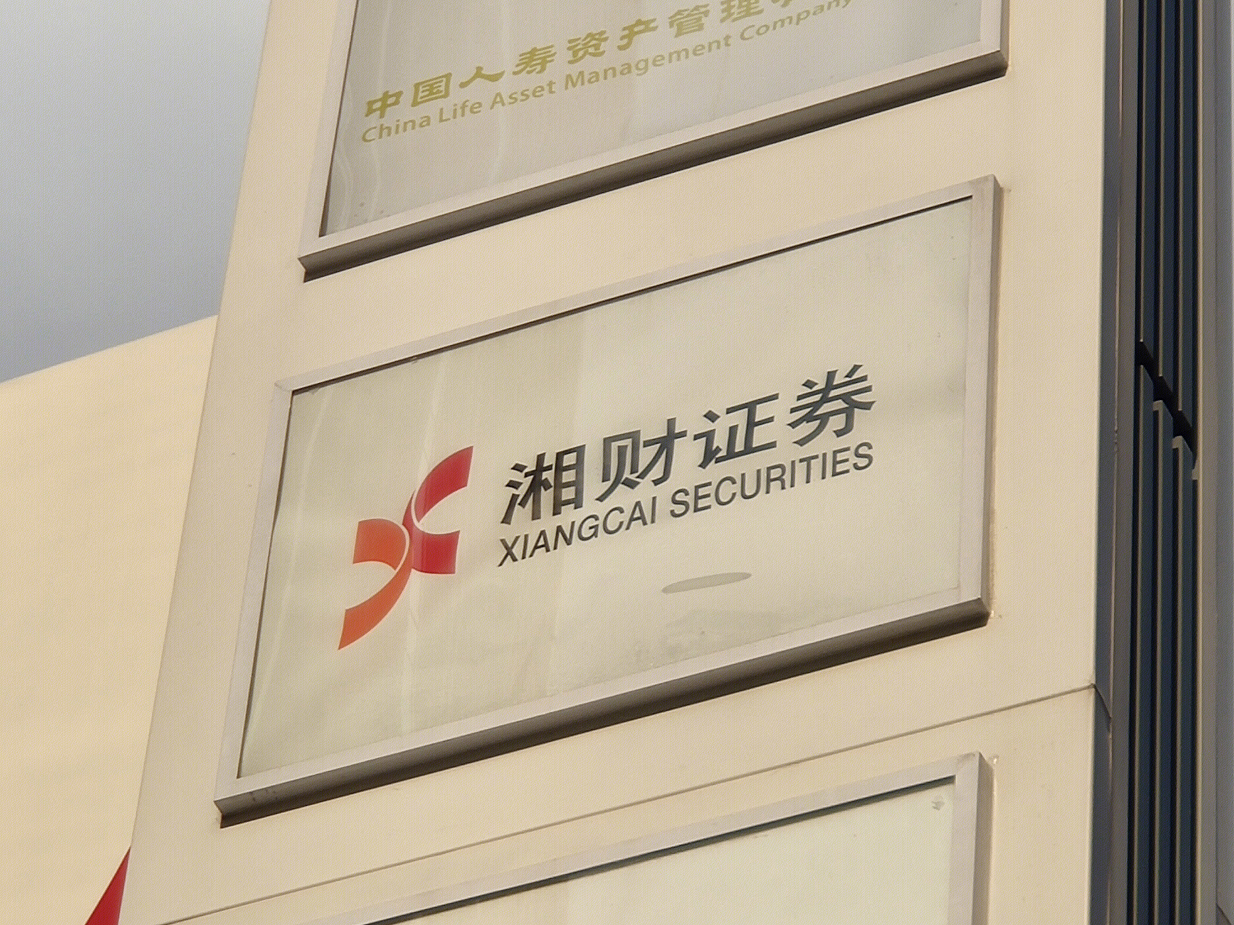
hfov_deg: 11.8
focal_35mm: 167
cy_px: 462
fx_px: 5953
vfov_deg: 8.9
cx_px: 617
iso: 100
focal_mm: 6.22
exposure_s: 1/1813
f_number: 2.2
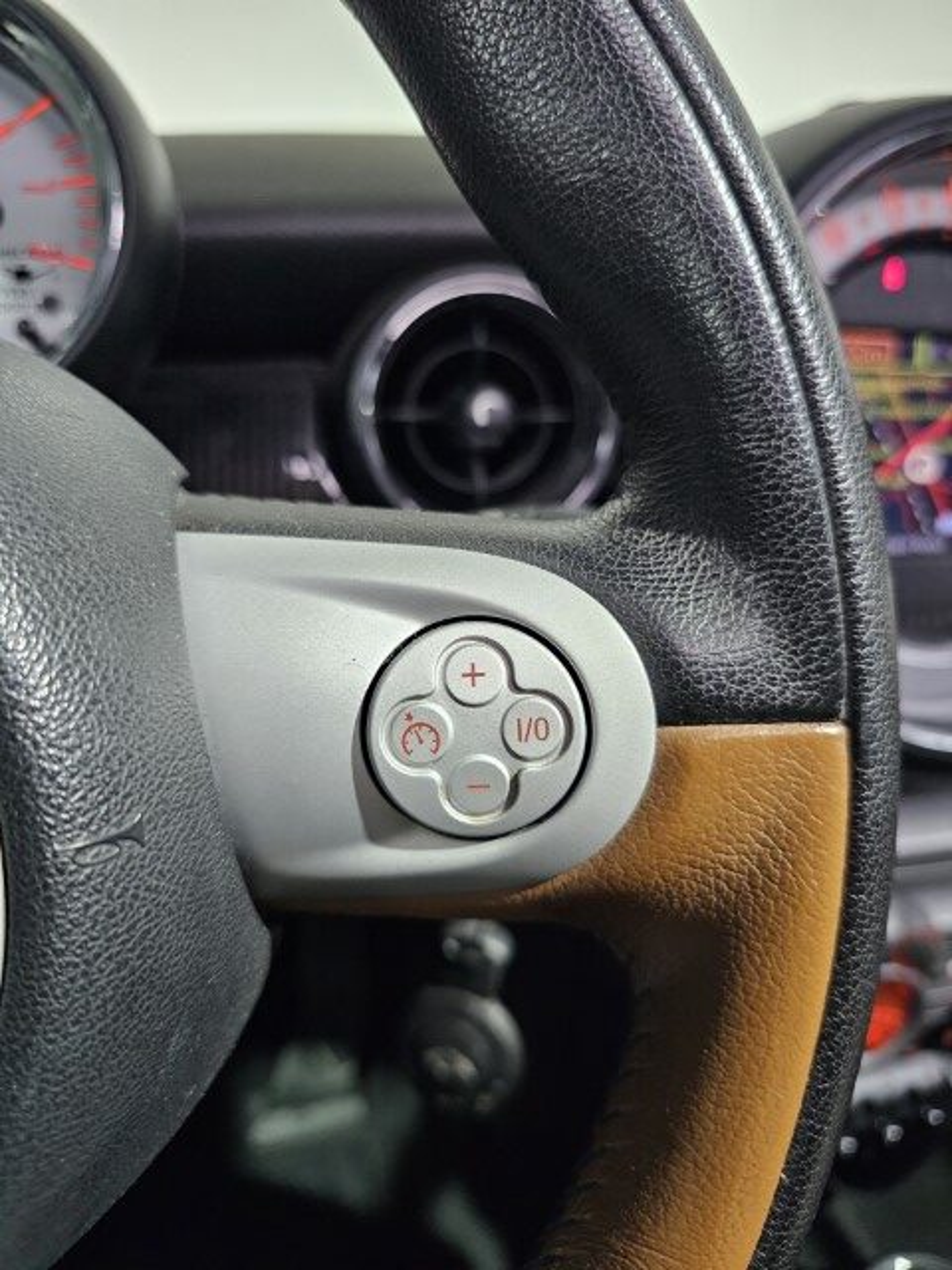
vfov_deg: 73.9
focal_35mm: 23
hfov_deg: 58.9
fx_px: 843
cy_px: 635
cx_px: 476
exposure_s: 1/142
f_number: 1.7
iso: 1000
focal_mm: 6.3
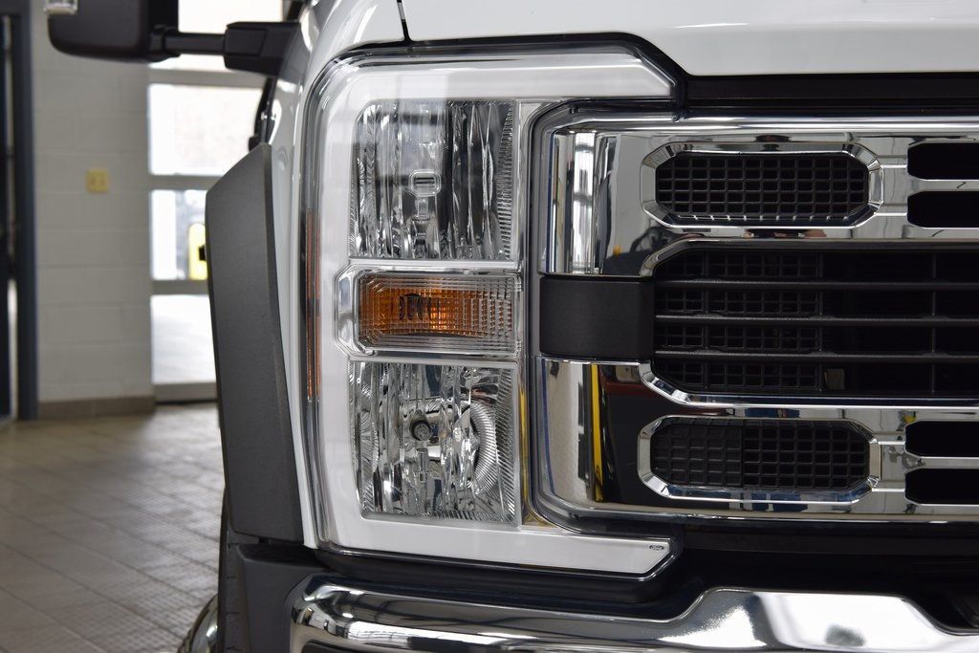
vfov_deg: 19.7
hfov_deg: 29.2
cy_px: 326
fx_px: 1877
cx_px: 490
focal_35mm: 69
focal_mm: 46
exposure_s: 1/25
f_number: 7.1
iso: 400
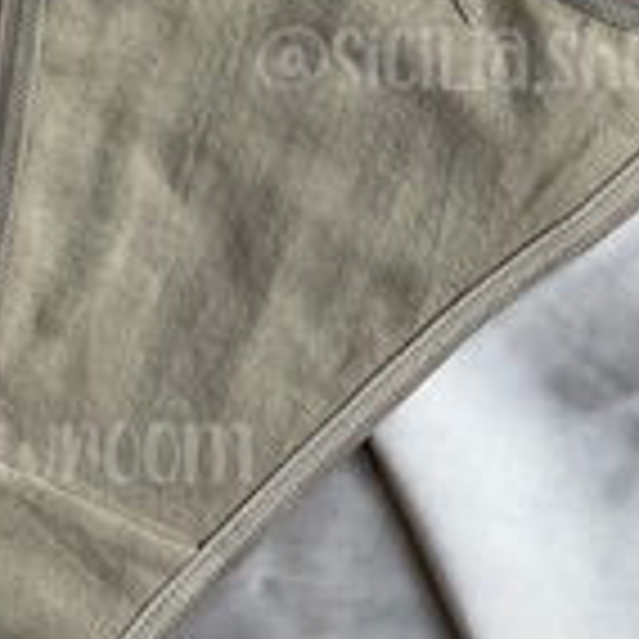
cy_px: -344
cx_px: 482
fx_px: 1796
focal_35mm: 86
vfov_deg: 17.8
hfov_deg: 20.0
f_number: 1.6
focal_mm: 5.1
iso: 32
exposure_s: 1/146
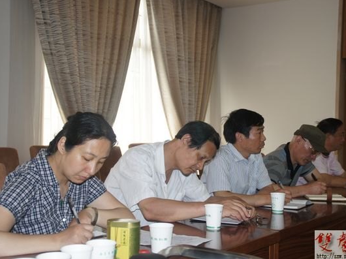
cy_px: 129
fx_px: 490
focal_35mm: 49
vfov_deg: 29.7
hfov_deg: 38.9
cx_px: 183
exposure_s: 1/60
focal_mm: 30
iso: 200
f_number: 4
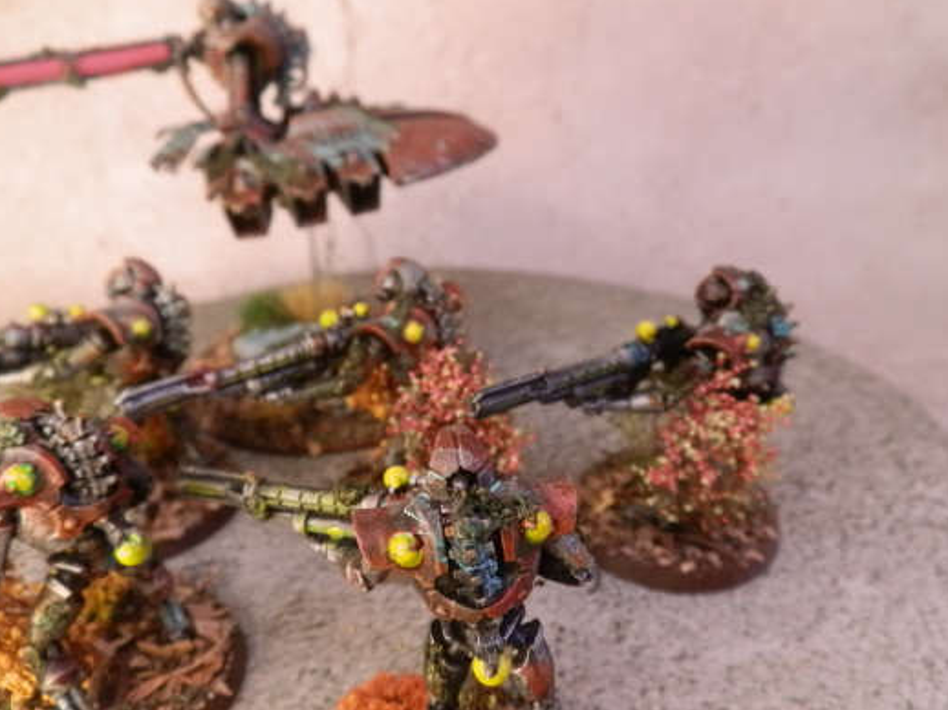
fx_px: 794
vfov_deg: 48.2
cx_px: 481
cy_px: 346
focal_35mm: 29
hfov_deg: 61.7
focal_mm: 5
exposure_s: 1/80
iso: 400
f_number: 3.1
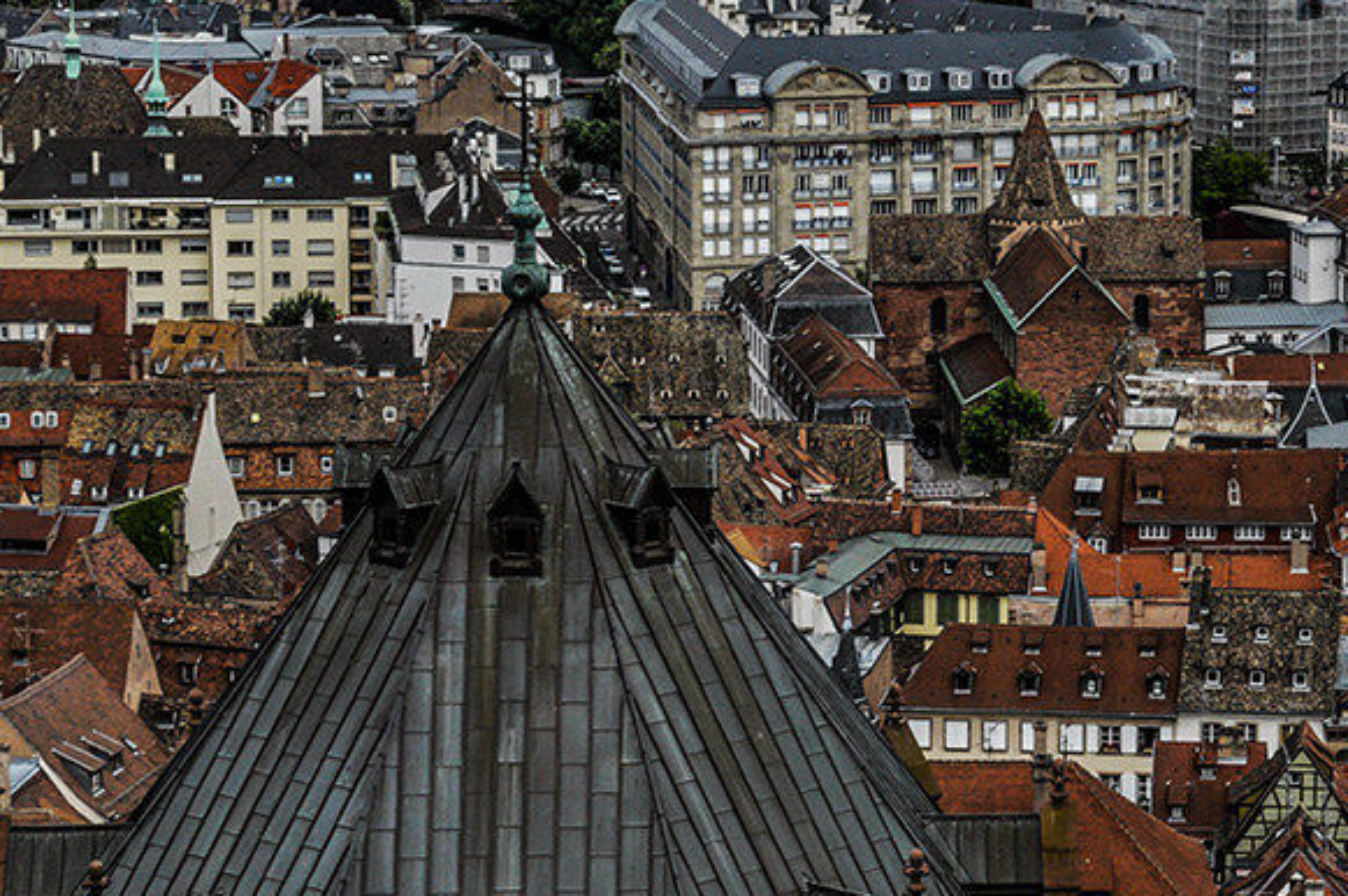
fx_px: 4638
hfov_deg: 16.4
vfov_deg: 11.0
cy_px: 431
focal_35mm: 124
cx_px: 1104
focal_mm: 40
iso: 200
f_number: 8
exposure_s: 1/320
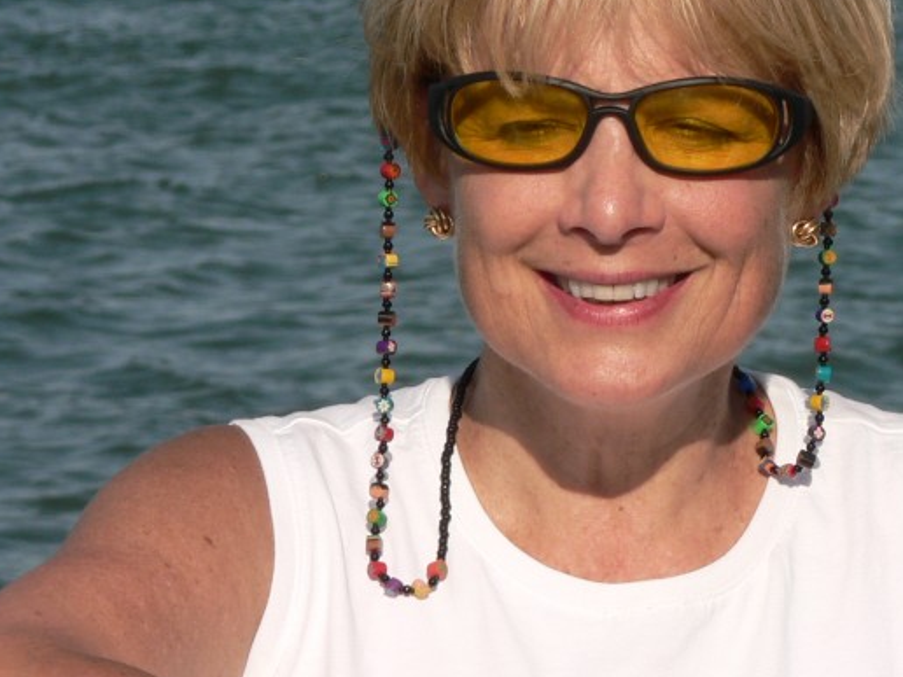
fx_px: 9052
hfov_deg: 5.7
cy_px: 145
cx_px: 588
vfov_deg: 4.3
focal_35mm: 347
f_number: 5.6
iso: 80
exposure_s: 1/500
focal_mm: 29.1
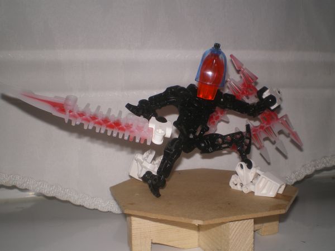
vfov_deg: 37.7
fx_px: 368
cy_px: 126
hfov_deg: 49.0
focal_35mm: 38
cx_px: 168
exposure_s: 1/30
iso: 64
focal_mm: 6.3
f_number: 4.6
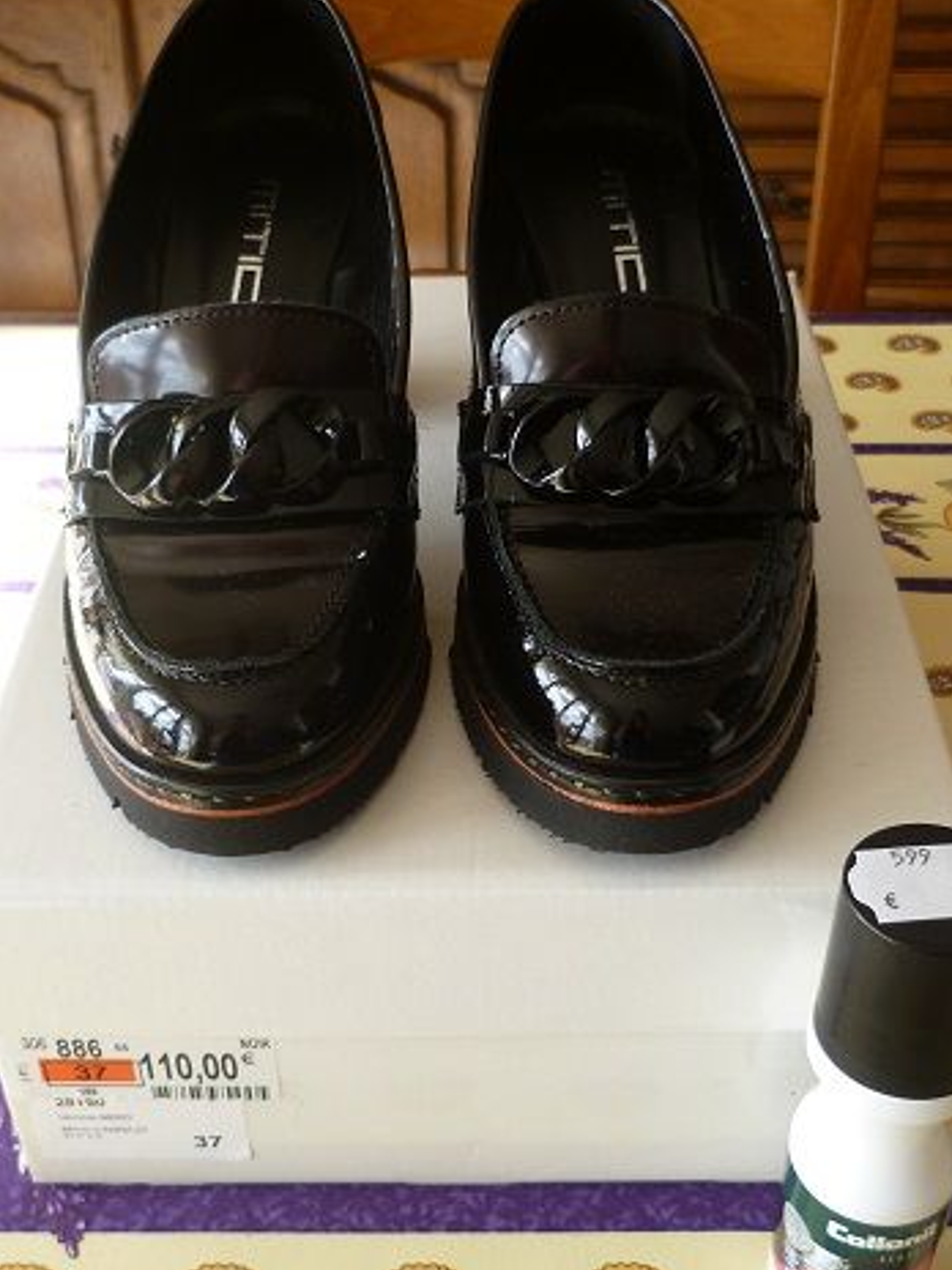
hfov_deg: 32.9
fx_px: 1613
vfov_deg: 42.9
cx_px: 481
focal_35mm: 44
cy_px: 624
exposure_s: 1/80
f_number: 3.2
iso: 80
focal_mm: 6.1
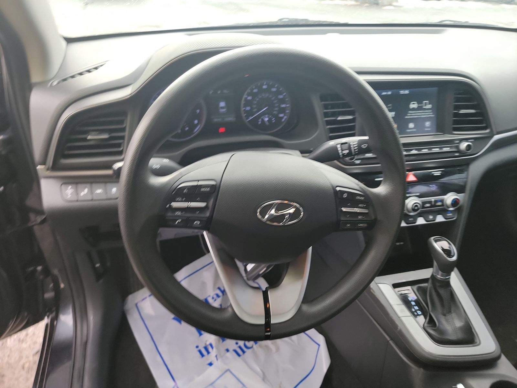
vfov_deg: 56.8
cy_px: 194
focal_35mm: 24
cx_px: 258
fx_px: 358
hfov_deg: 71.6
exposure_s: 1/59
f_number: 1.8
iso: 86
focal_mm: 6.7
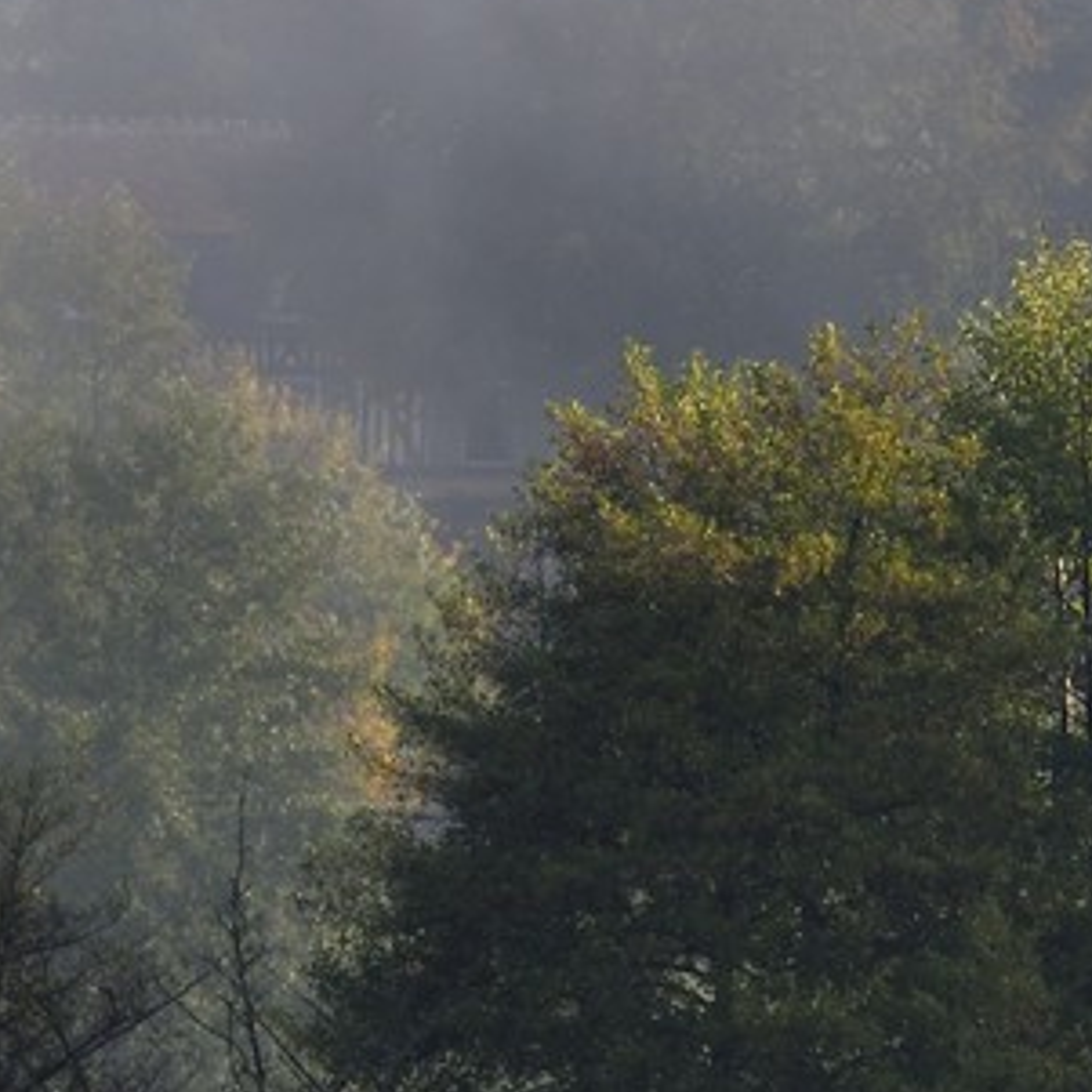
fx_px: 27374
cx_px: 2688
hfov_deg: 2.3
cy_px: 889
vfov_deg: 2.3
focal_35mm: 767
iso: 200
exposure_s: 1/250
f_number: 8
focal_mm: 170
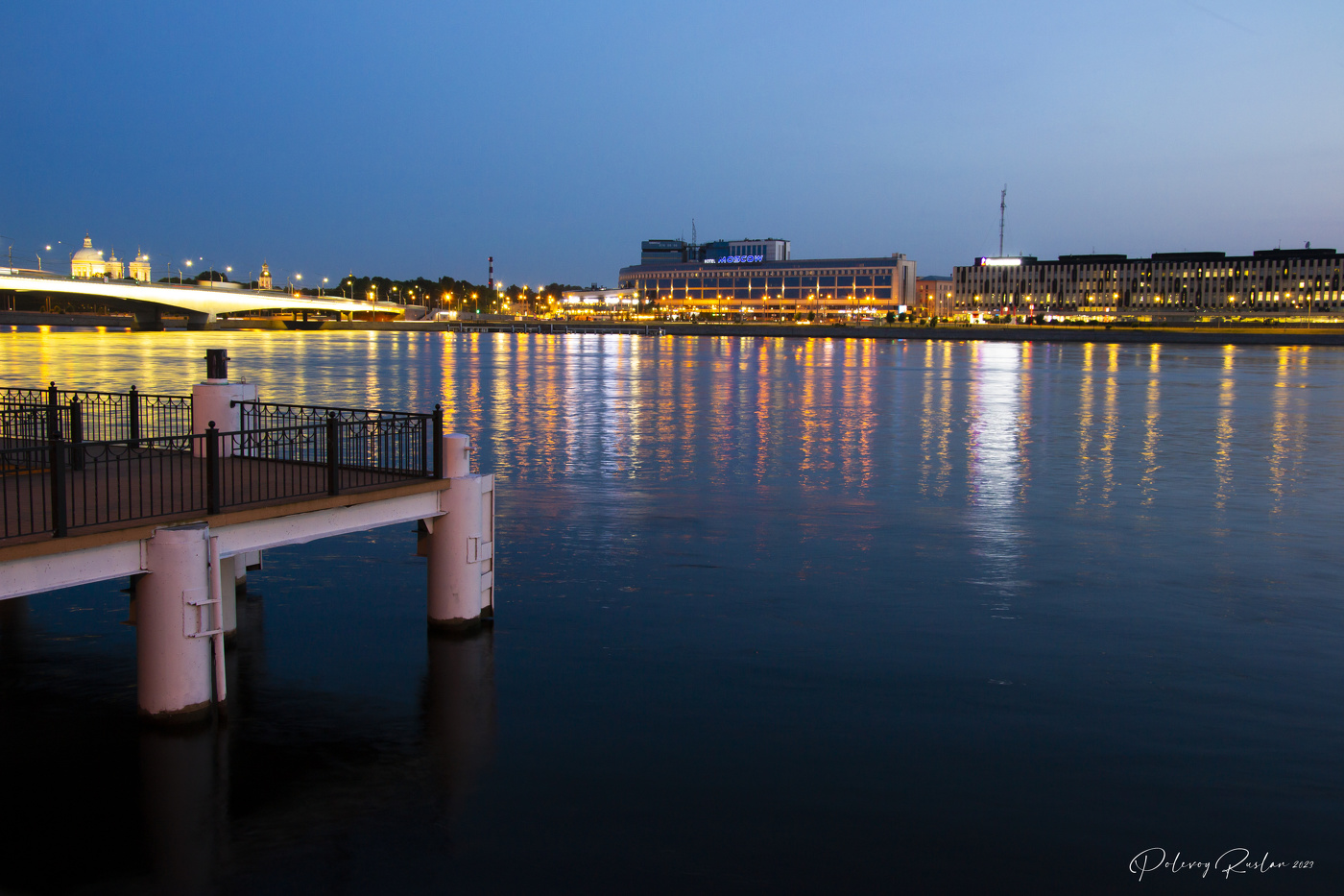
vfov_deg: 36.9
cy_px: 448
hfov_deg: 53.1
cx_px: 672
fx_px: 1344
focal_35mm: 36
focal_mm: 24
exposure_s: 1
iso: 100
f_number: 7.1
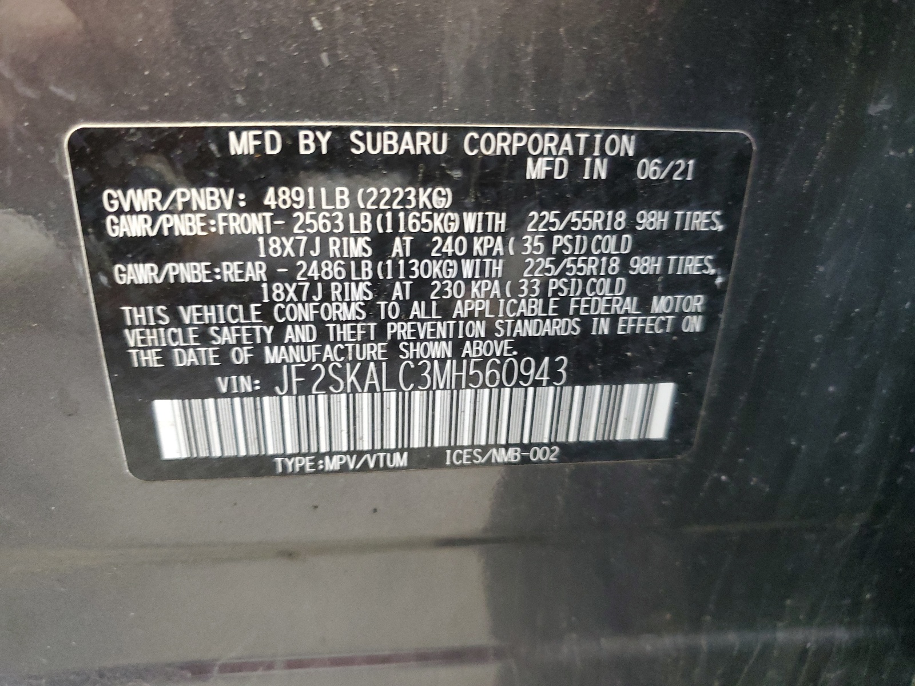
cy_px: 343
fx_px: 687
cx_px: 458
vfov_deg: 53.1
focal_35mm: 26
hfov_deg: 67.3
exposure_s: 1/24
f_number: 1.5
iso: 300
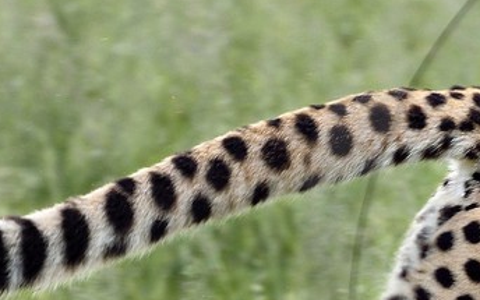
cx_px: 861
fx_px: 12388
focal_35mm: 947
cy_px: 333
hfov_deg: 2.2
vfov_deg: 1.4
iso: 400
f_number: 5
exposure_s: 1/1000
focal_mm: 200
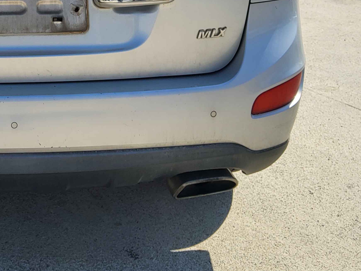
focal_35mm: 61
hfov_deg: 29.7
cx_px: 5
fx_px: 636
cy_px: -24
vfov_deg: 22.7
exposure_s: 1/717
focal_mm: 3.98
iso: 12
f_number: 1.8
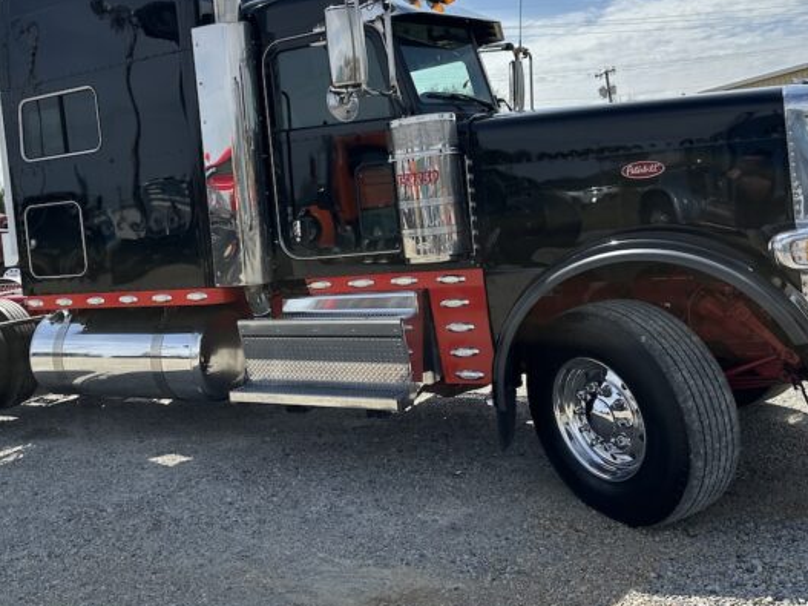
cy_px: 235
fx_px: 817
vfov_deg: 40.5
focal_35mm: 35
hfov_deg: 52.0
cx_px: 293
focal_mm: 6.86
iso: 80
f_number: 1.78
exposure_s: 1/6623
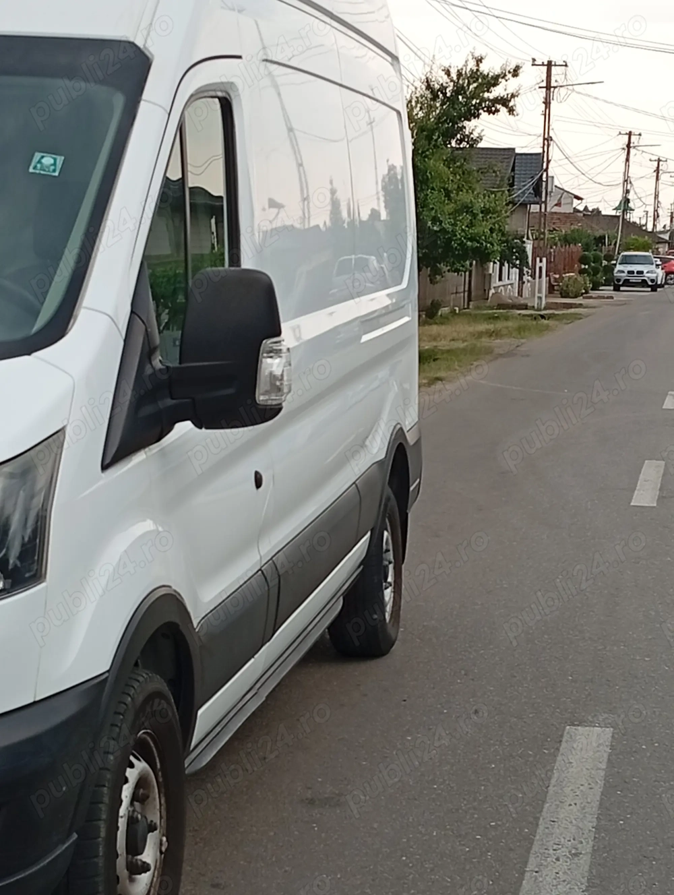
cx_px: 337
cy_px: 448
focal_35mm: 79
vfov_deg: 24.7
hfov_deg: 18.7
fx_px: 2046
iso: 50
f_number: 1.8
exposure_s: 1/123
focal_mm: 3.98
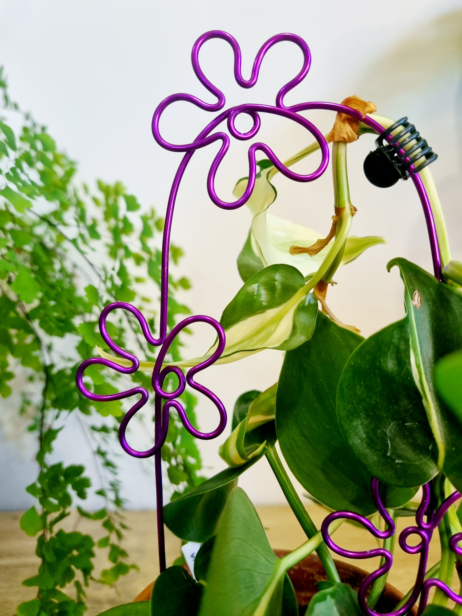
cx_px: 231
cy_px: 308
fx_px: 463
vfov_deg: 67.3
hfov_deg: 53.1
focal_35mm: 26
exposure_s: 1/100
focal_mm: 5.4
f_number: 1.8
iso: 200
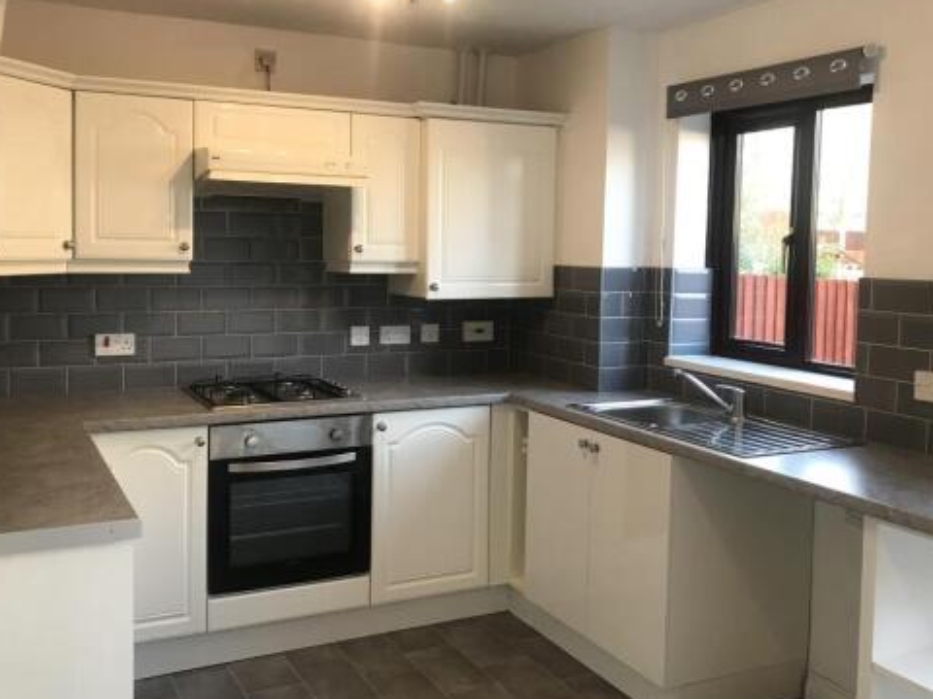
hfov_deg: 53.9
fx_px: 916
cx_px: 417
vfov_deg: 41.7
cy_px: 310
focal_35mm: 34
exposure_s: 1/33
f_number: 1.8
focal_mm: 3.99
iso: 32
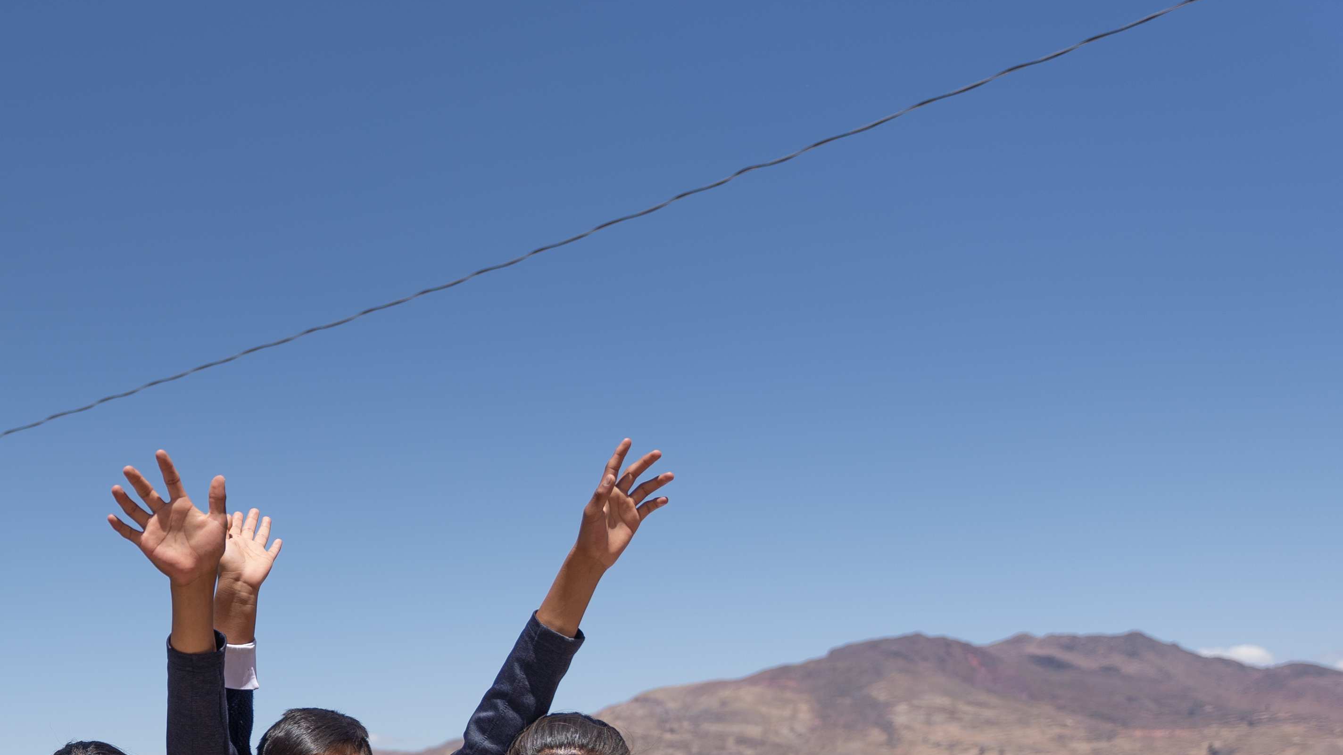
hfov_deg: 30.2
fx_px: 2295
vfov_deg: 17.8
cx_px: -26
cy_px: 911
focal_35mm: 64
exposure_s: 1/2000
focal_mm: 29.2
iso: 64
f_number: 2.8
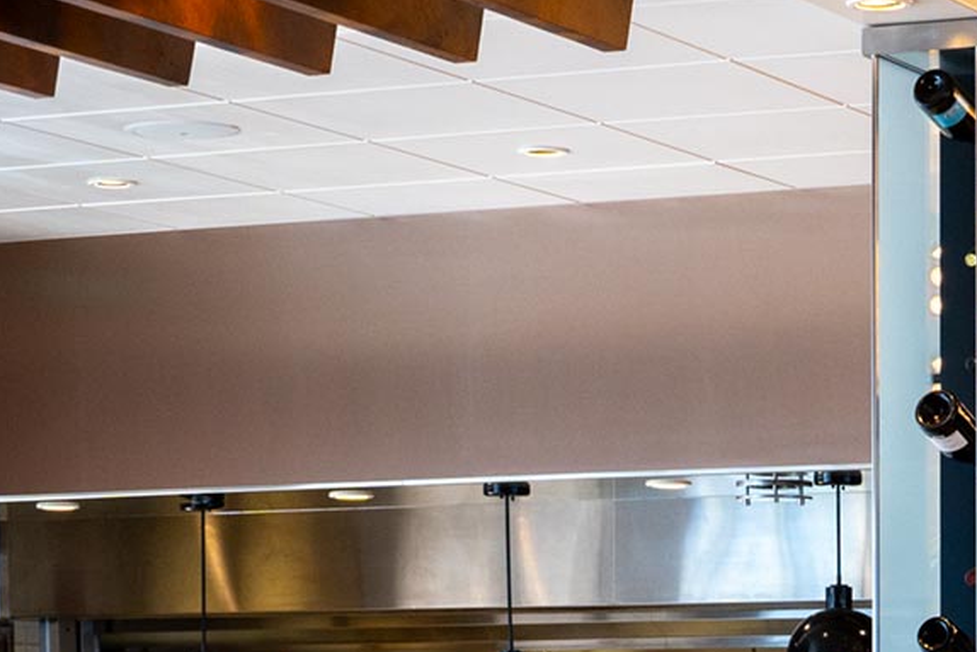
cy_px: 1193
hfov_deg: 14.2
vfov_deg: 9.1
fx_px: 3892
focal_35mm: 143
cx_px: 742
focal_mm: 25.4
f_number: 4
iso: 250
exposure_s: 1/80
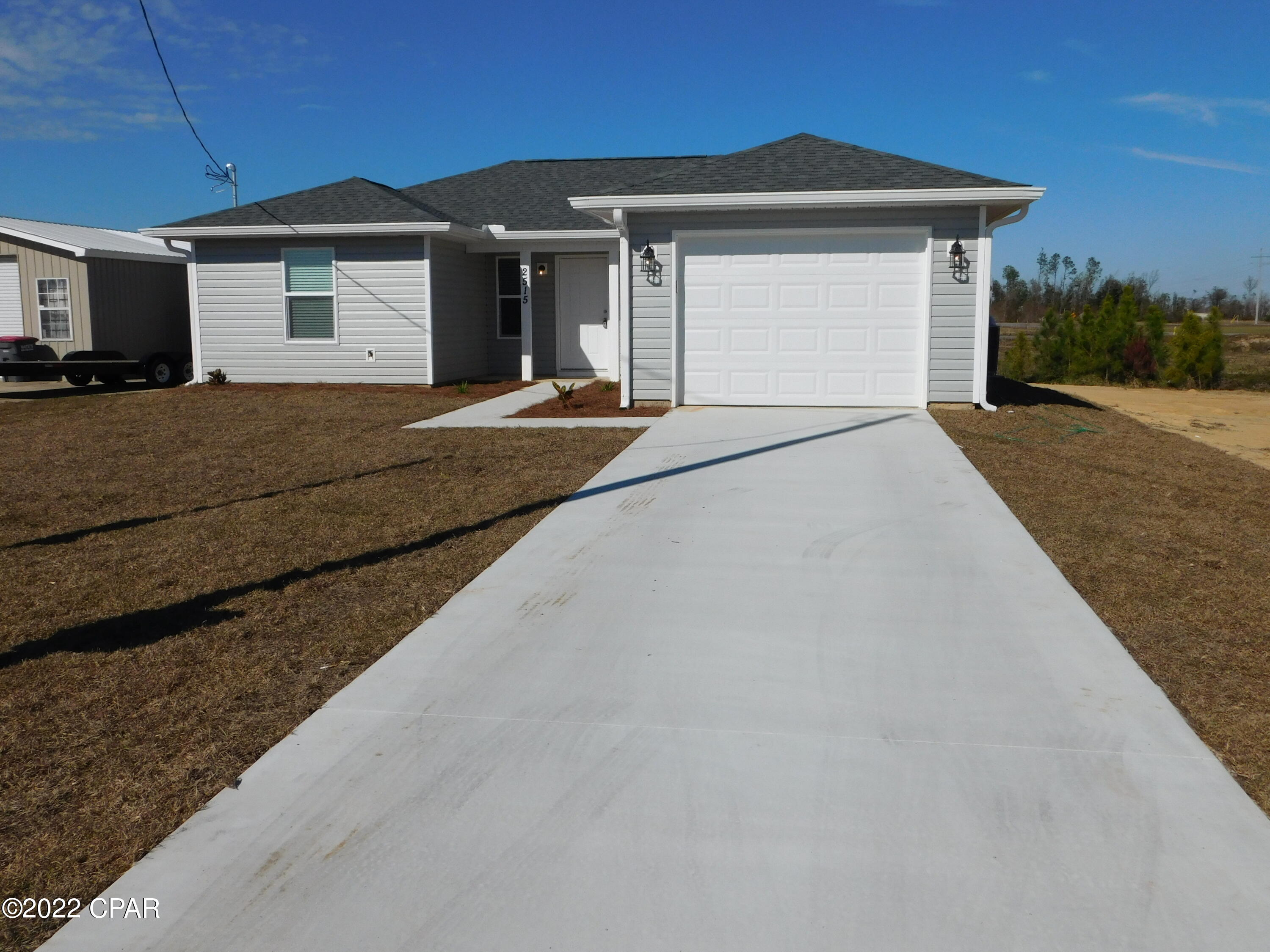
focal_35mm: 30
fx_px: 1101
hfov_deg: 60.0
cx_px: 635
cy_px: 476
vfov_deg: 46.8
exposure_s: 1/1500
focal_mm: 5.3
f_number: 6.4
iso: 125
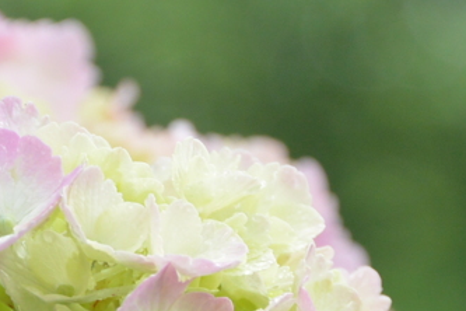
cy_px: 339
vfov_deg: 1.7
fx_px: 10743
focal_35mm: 830
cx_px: 188
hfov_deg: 2.5
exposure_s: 1/40
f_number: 5.6
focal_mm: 100
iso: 200
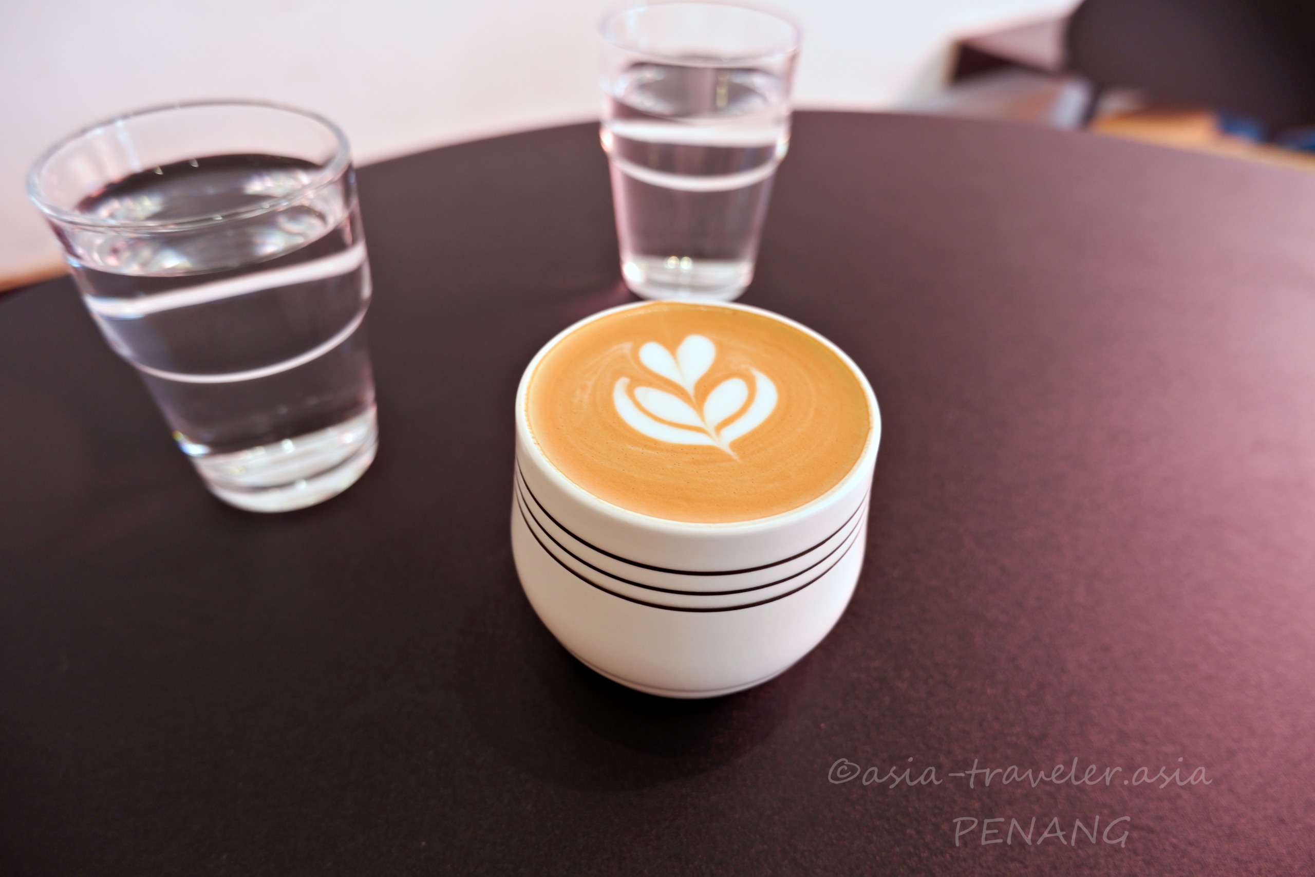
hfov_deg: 76.1
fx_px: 840
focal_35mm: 23
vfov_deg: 55.1
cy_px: 438
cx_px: 658
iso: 400
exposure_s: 1/25
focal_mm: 15
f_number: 3.5
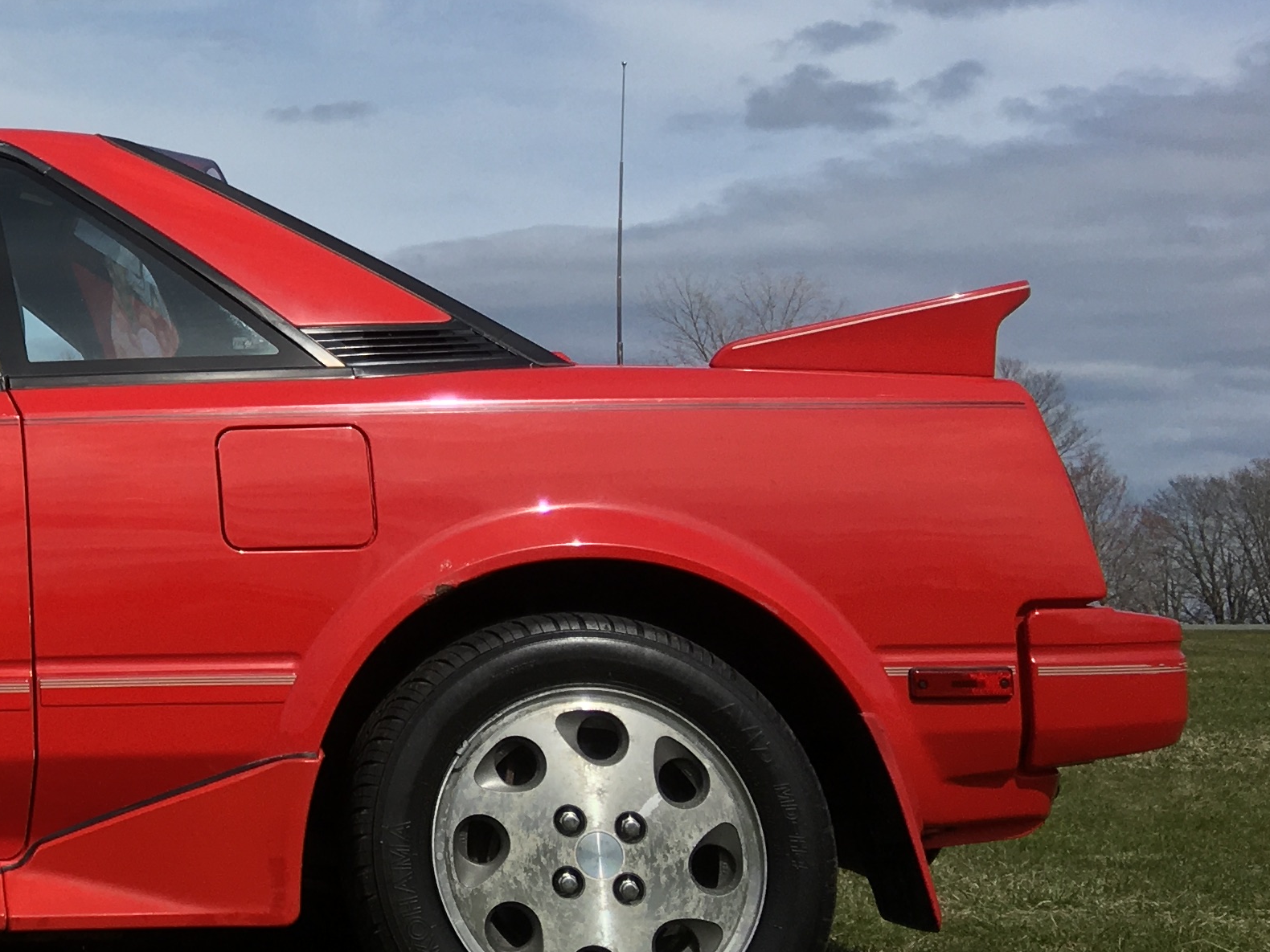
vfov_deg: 19.6
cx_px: -293
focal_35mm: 74
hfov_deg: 23.8
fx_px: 2715
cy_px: 156
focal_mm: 4.15
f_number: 2.2
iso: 25
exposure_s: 1/2564
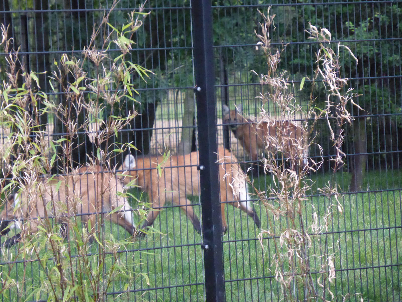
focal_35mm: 318
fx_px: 3693
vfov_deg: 4.7
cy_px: 151
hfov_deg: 6.2
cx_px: 201
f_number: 5.9
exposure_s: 1/125
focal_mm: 51.5
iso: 1600
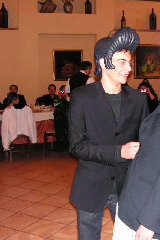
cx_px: 126
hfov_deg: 26.0
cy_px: 120
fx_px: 340
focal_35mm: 51
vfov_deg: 38.9
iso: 200
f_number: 3.2
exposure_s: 1/40
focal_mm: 6
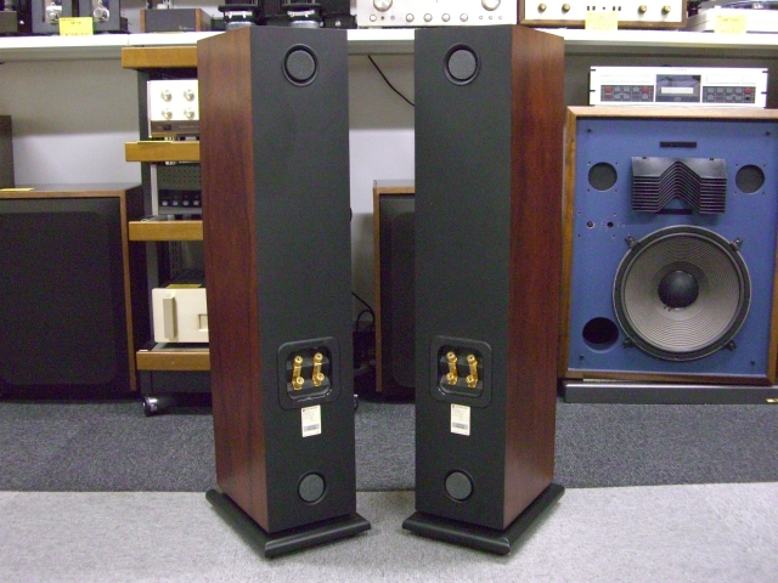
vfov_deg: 37.7
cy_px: 292
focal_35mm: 38
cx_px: 389
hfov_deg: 49.0
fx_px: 854
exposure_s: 1/30
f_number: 2.8
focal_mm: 7.9
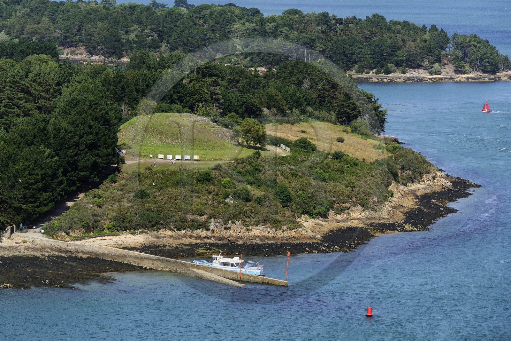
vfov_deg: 10.2
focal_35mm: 135
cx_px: 256
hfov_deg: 15.2
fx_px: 1916
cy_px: 170
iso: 400
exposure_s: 1/1250
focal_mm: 135
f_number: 6.3
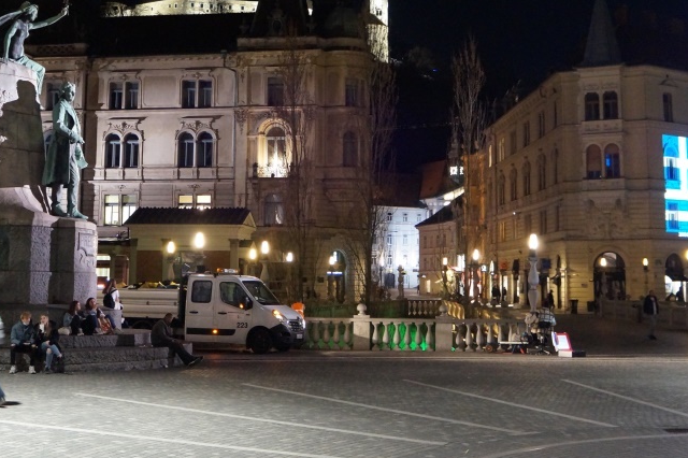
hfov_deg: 41.1
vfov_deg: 27.8
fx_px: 917
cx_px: 324
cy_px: 134
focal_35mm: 48
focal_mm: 20
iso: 3200
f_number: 4
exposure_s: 1/15
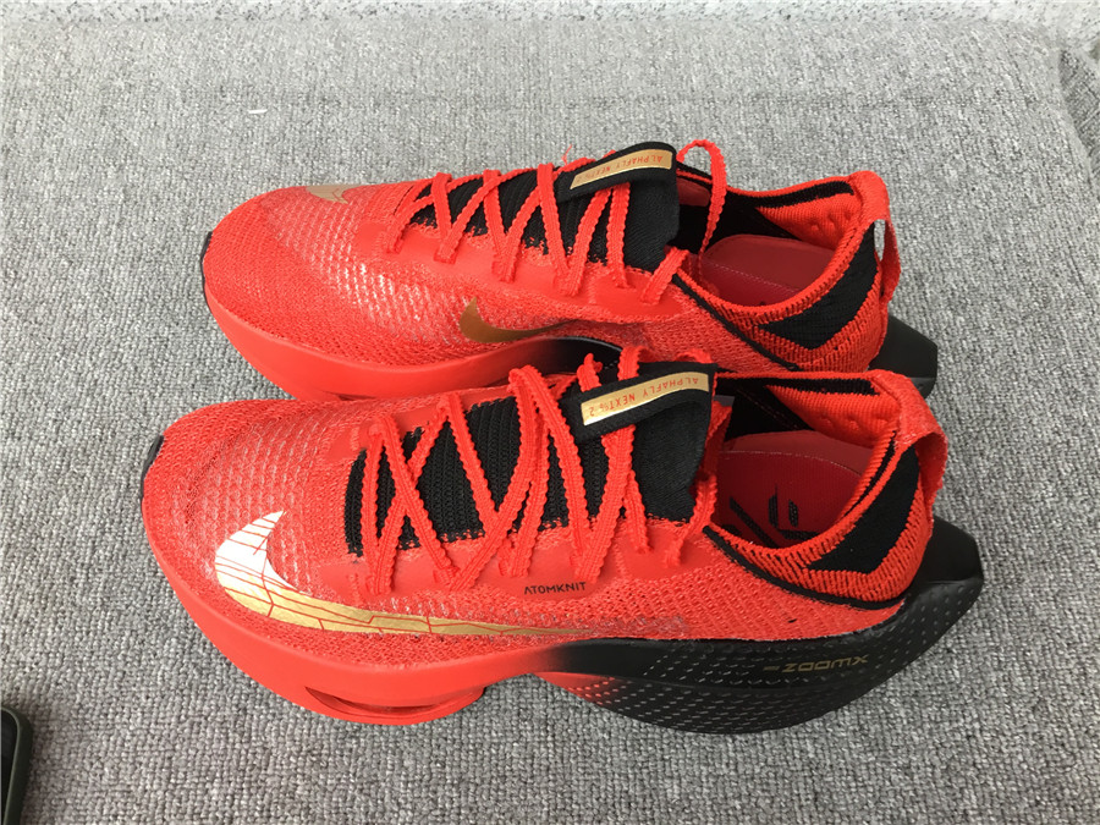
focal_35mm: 31
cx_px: 550
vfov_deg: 45.4
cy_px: 412
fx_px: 985
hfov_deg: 58.4
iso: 25
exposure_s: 1/33
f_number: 2.4
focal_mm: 3.3
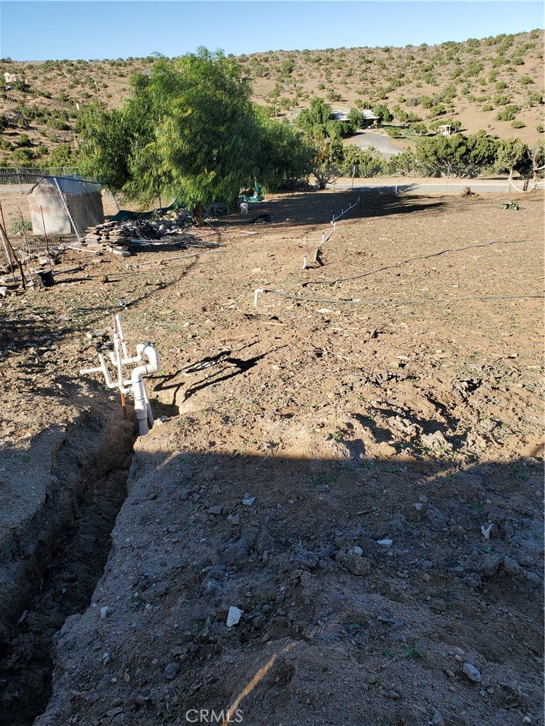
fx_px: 546
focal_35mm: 26
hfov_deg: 53.1
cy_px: 363
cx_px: 272
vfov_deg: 67.3
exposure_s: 1/924
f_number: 2.4
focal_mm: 4.3
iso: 50
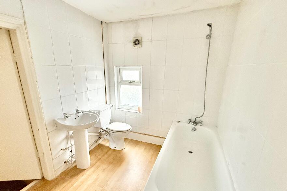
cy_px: 105
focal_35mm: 17
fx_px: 136
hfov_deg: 93.2
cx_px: 135
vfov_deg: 70.3
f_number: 2.2
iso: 500
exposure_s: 1/60
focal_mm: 2.22
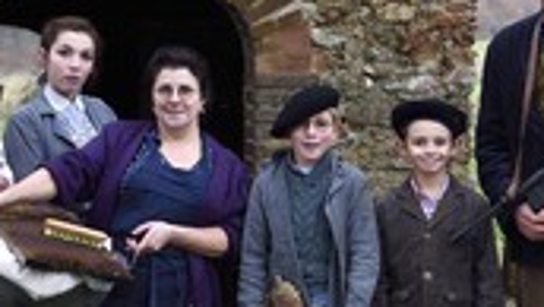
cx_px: 335
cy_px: 212
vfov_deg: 9.9
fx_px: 1775
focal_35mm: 123
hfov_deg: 17.4
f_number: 6.3
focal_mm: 48
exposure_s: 1/100
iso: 800
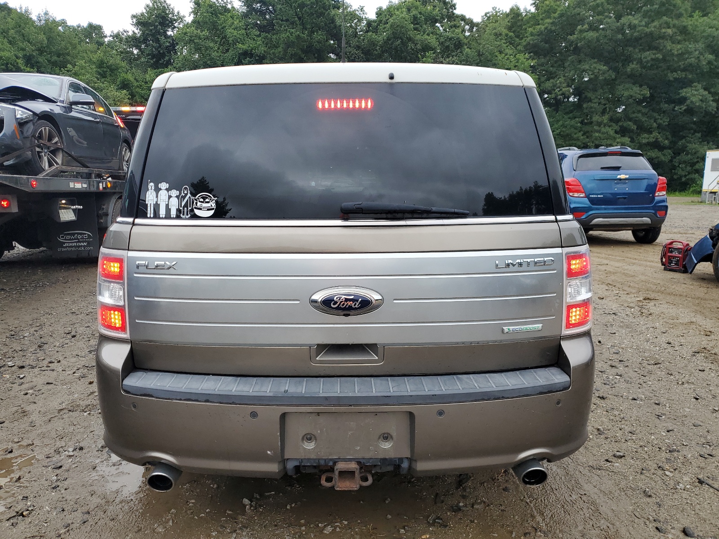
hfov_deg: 67.3
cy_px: 270
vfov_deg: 53.1
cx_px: 360
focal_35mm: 26
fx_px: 540
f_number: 1.5
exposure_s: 1/286
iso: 50
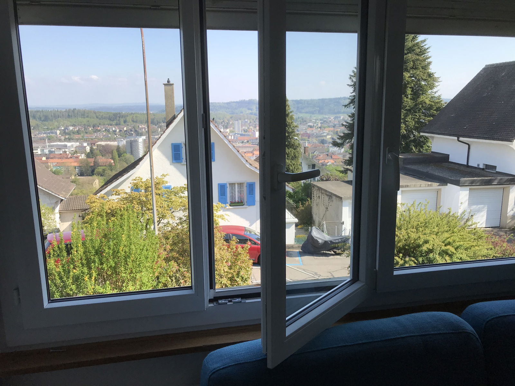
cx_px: 258
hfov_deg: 63.4
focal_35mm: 28
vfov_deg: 49.7
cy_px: 193
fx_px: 417
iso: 20
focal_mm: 3.99
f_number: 1.8
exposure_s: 1/997
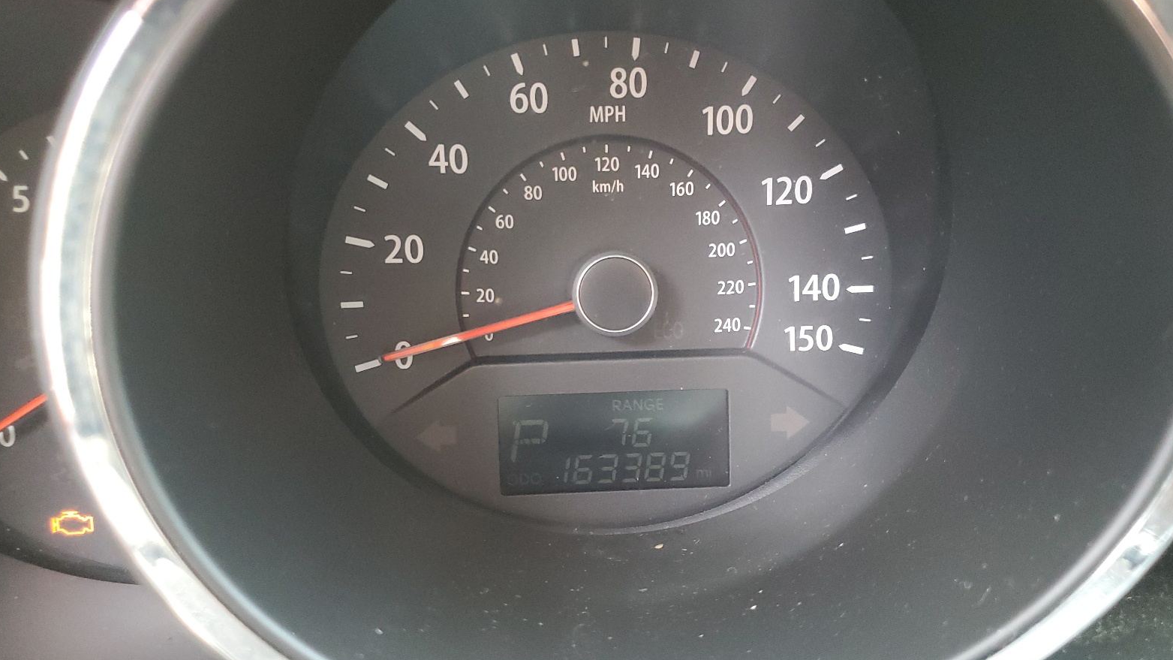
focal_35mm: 29
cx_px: 591
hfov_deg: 66.1
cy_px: 360
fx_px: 902
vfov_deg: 40.1
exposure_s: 1/60.2
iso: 392
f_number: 1.5
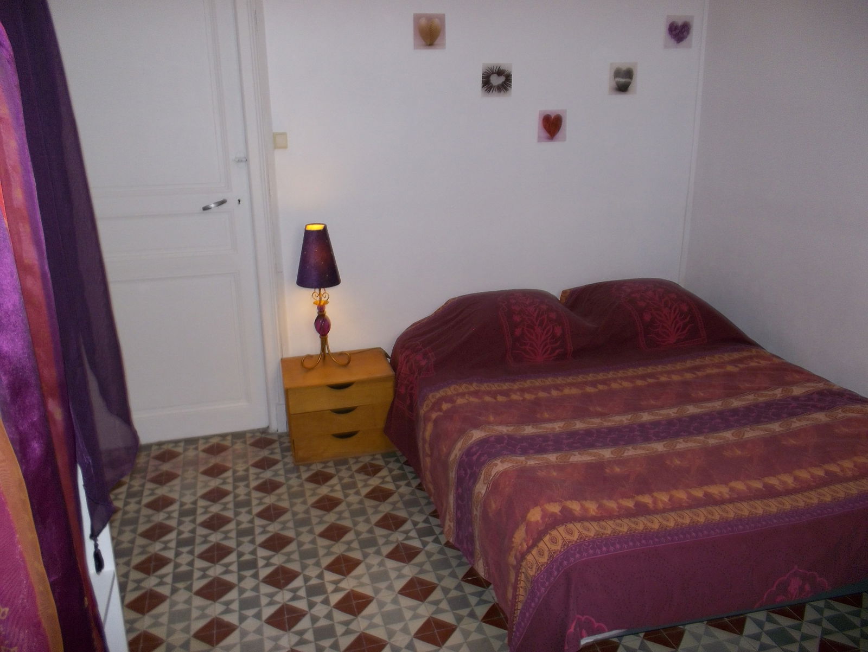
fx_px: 728
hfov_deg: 61.6
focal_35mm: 29
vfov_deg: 48.3
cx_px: 434
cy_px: 326
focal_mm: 4.1
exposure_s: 1/30
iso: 80
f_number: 3.3
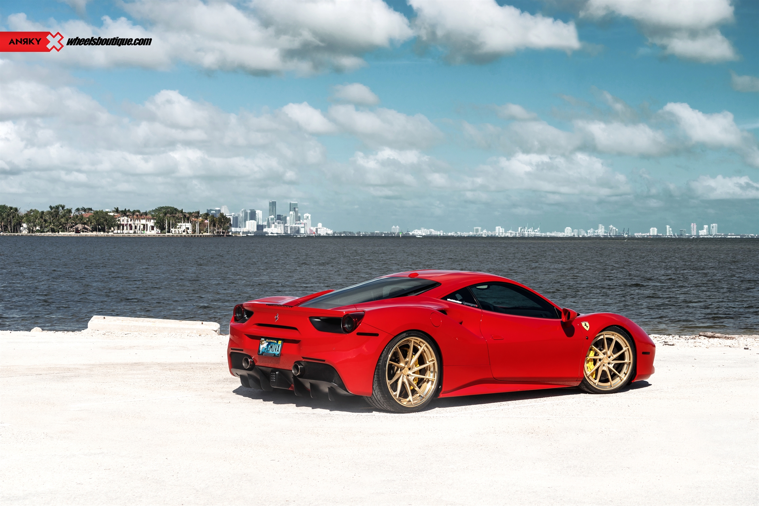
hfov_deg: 28.8
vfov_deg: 19.5
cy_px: 253
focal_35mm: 70
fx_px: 1476
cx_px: 380
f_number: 8
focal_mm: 70
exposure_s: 1/200
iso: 100
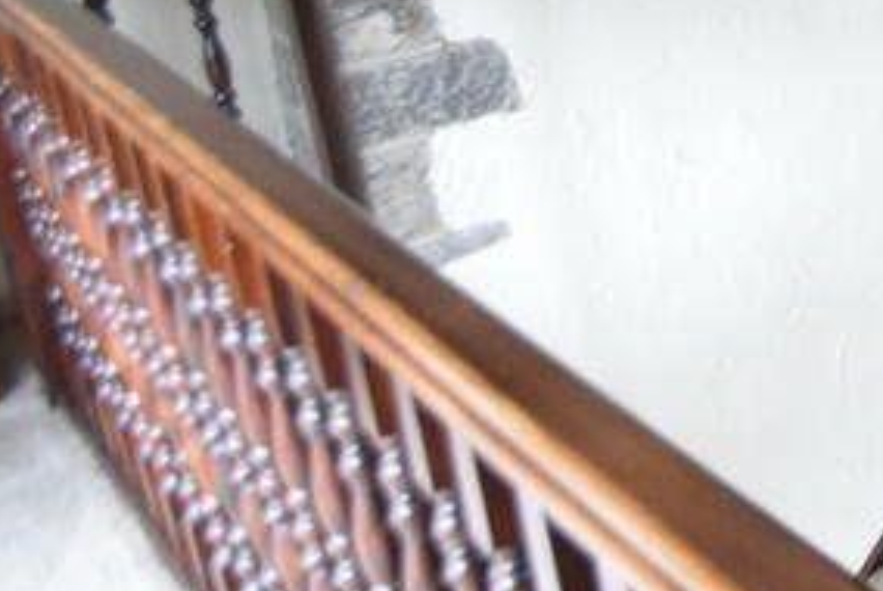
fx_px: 1326
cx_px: 1583
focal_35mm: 54
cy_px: -198
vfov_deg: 22.3
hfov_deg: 22.2
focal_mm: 10
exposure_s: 1/60
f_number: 4
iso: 800
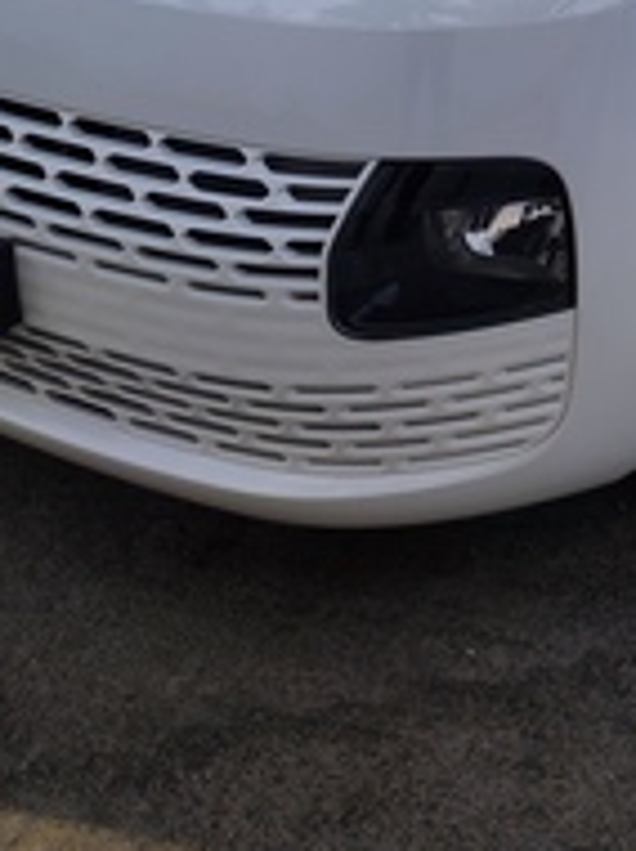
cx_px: 629
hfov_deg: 32.4
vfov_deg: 37.5
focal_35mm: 41
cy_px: -107
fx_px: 1007
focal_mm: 4.74
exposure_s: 1/436
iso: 50
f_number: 1.79
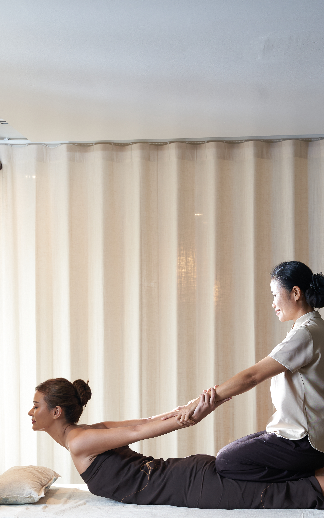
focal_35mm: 69
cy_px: 347
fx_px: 970
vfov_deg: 29.7
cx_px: 170
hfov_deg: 19.0
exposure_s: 1/10
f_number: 5.6
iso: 400
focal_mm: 49.5
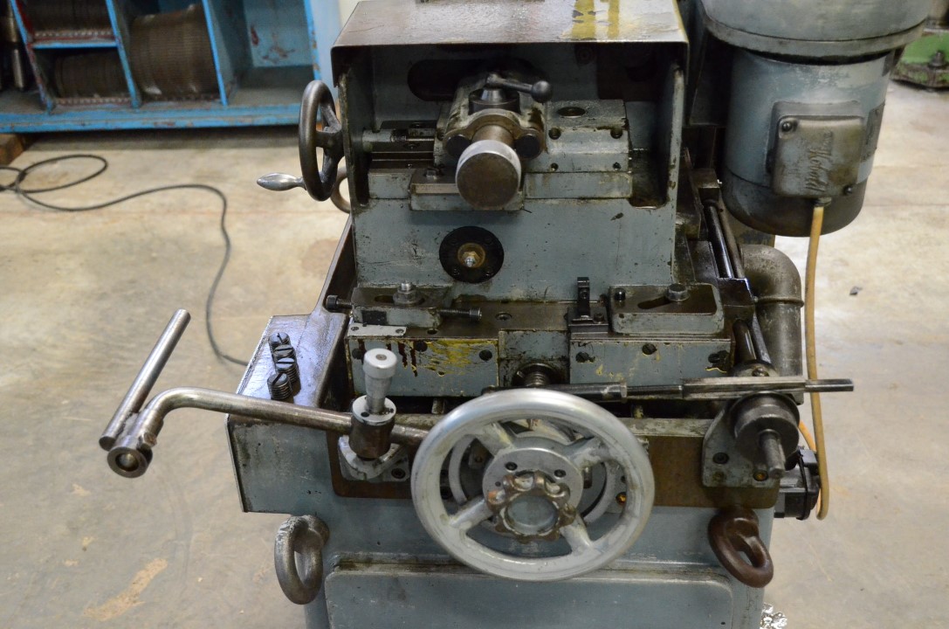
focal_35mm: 40
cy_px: 314
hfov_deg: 48.0
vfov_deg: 32.9
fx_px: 1065
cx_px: 474
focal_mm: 27
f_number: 4.5
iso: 6400
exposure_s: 1/80
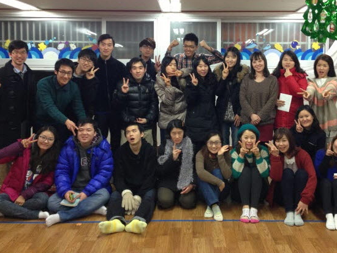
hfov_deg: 44.7
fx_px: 409
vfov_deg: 34.2
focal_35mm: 42
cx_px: 193
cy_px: 94
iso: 100
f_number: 2.4
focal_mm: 4.13
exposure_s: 1/20
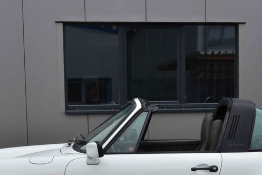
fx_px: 538
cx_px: 162
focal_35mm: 74
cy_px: 171
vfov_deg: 18.0
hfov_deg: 27.3
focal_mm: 24
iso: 200
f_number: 10
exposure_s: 1/60
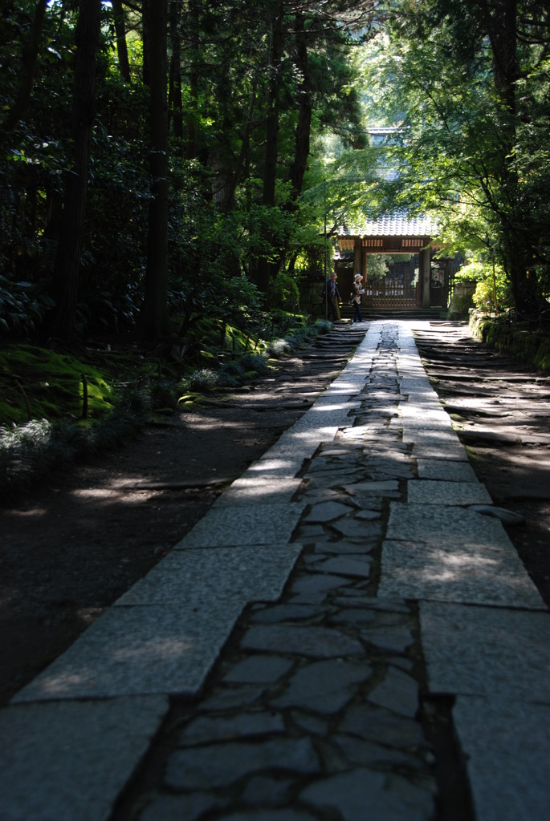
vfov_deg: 38.8
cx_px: 275
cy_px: 410
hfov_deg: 26.5
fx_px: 1166
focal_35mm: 51
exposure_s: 1/50
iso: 100
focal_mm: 34
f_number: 5
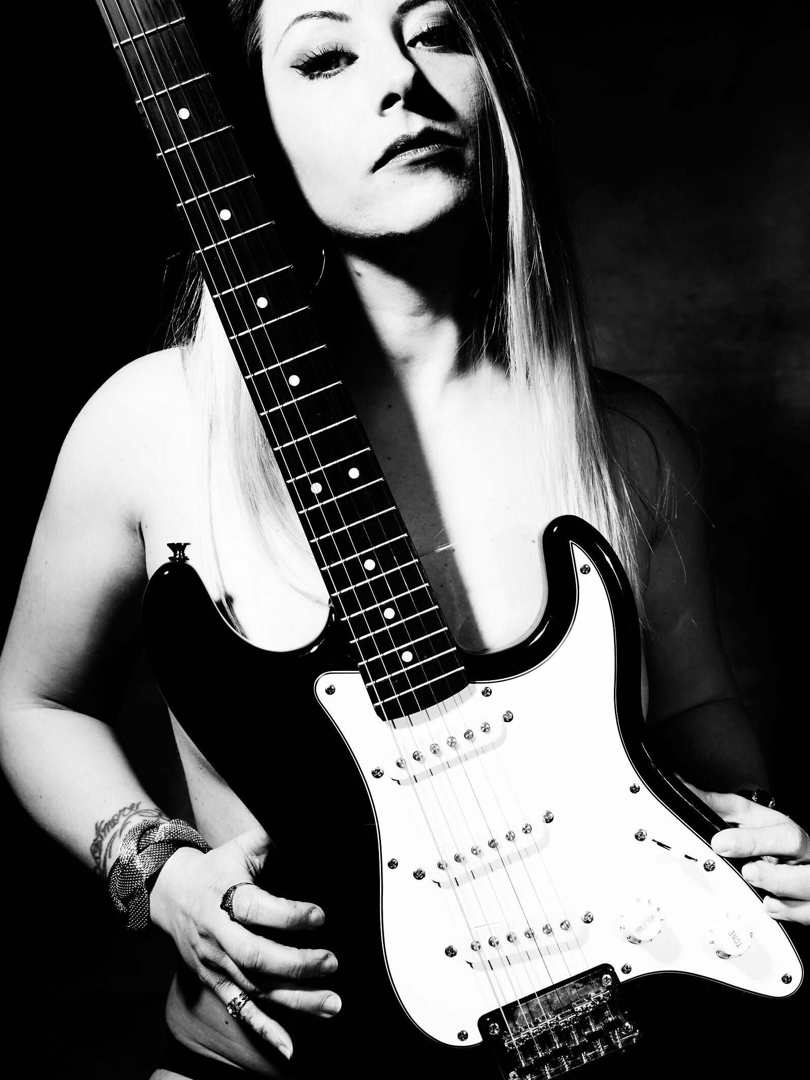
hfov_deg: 24.4
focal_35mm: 60
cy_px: 511
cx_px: 407
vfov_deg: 32.2
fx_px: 1872
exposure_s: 1/125
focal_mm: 55
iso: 100
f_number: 8
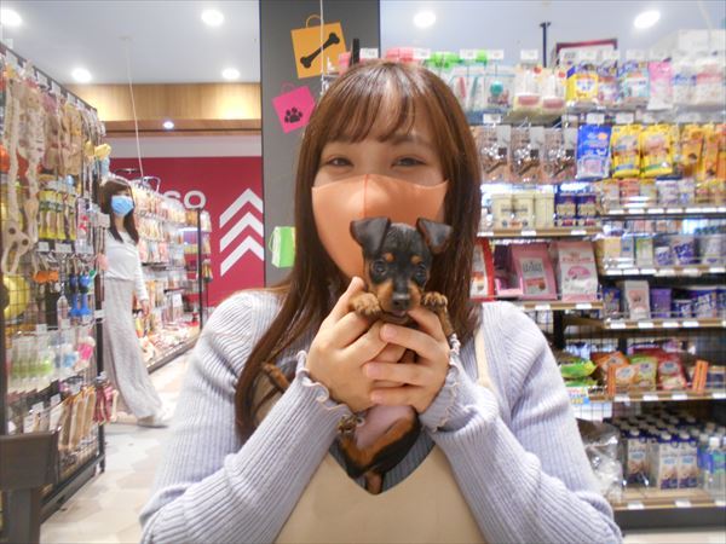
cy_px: 272
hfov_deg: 67.3
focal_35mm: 26
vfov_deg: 53.1
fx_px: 545
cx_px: 363
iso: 320
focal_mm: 4.6
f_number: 3.2
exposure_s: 1/30
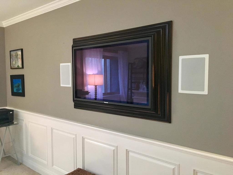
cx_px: 116
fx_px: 195
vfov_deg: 48.2
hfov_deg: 61.7
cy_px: 88
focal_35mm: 29
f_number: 2.2
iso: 250
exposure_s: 1/15
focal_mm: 4.15
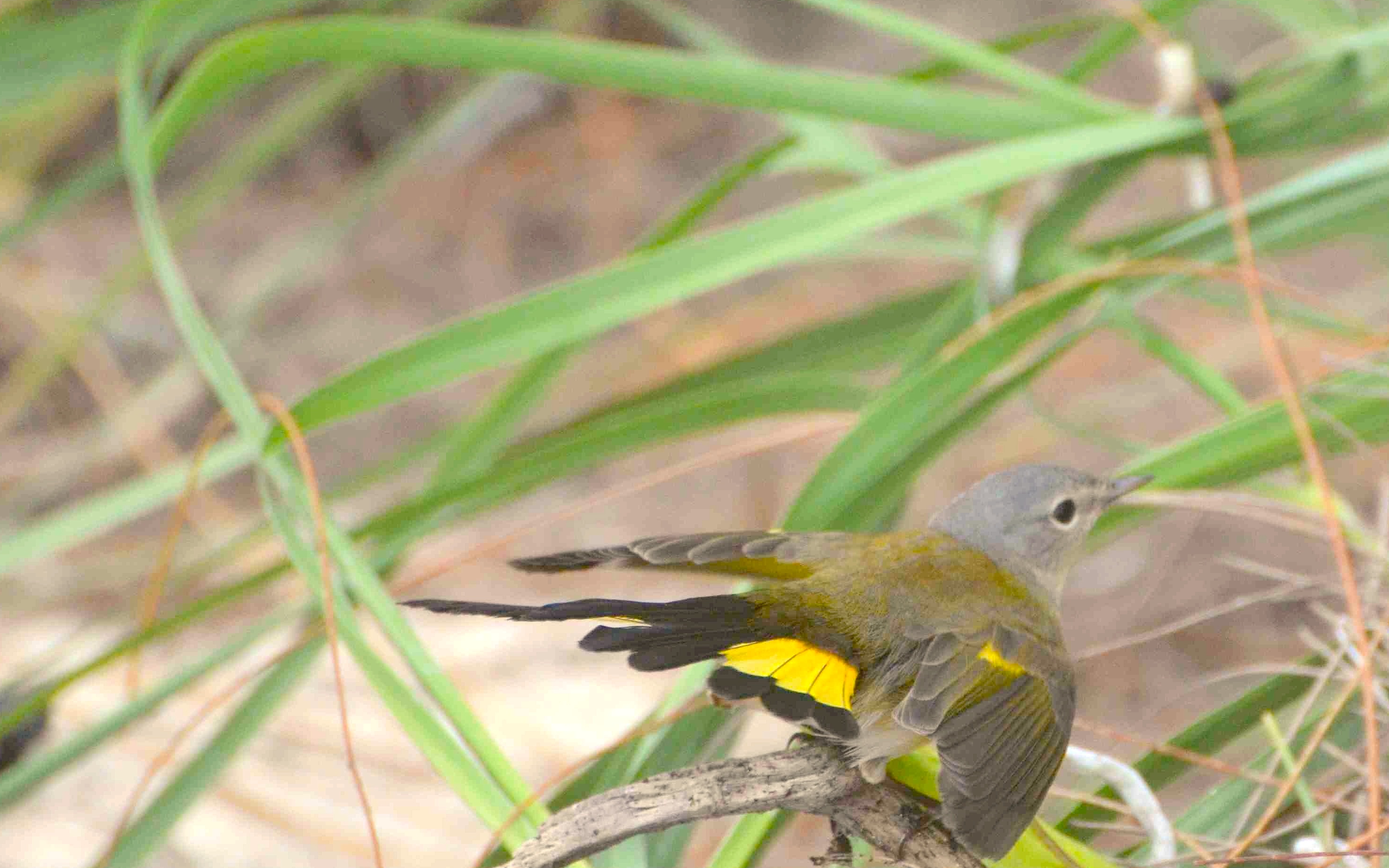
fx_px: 28921
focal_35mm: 764
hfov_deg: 2.8
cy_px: 430
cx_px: 1026
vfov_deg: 1.7
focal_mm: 300
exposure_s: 1/500
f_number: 5.6
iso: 1250
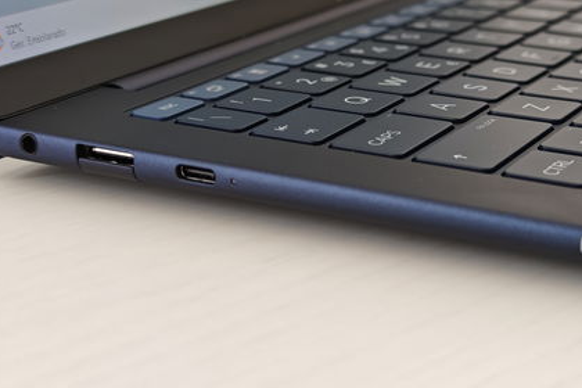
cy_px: 123
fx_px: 1261
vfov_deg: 17.4
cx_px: 376
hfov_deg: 25.9
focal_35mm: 78
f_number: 1.63
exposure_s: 1/100
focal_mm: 8.72
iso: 80
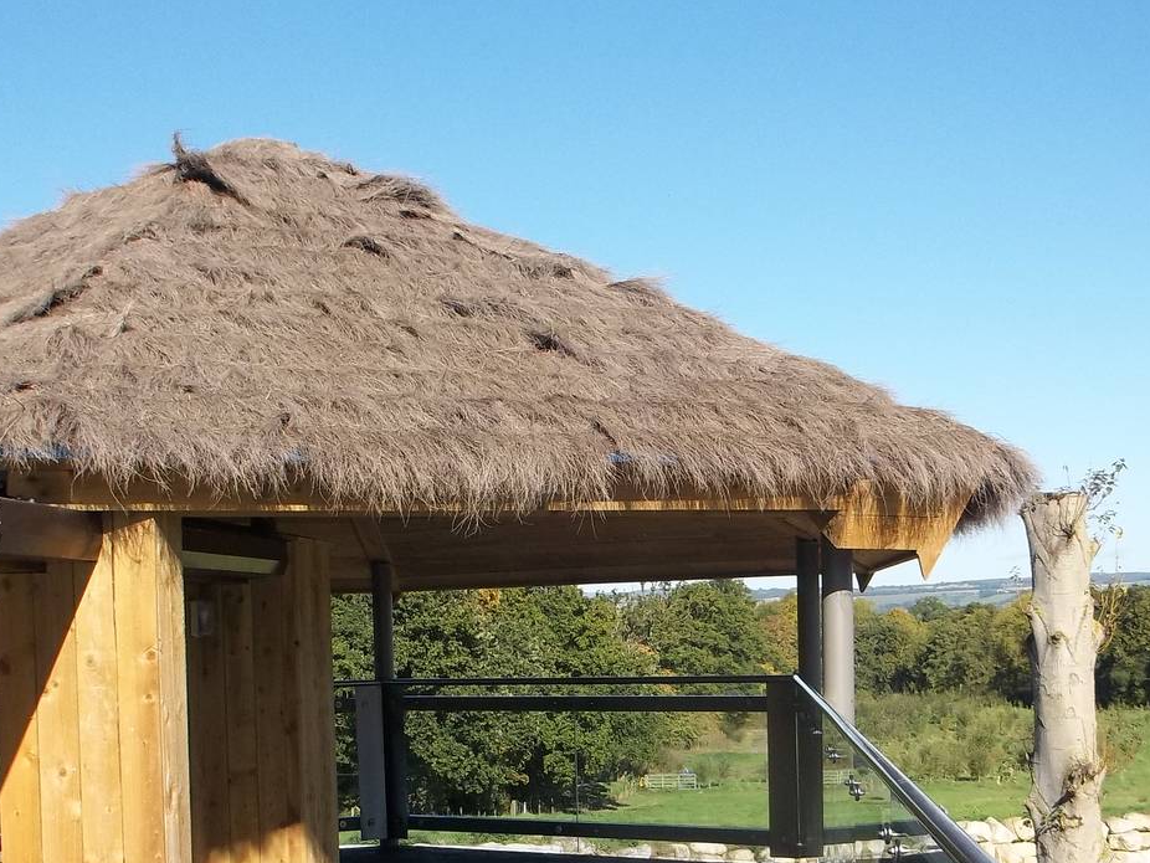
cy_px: 724
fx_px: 1894
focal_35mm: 57
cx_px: 599
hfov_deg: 33.8
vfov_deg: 25.1
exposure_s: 1/200
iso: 80
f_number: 8
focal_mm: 5.9
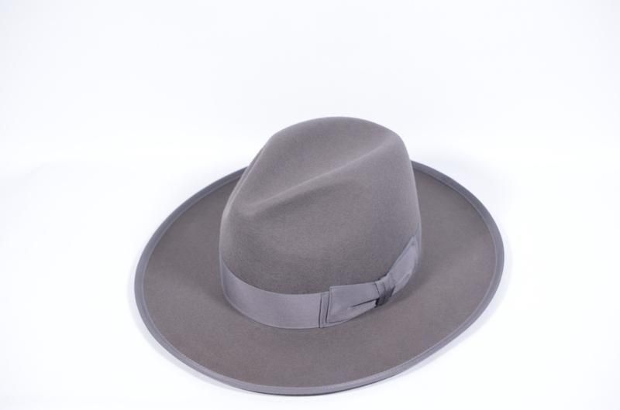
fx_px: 1031
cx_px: 310
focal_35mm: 60
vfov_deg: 22.5
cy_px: 205
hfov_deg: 33.5
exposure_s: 1/100
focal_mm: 40
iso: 800
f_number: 5
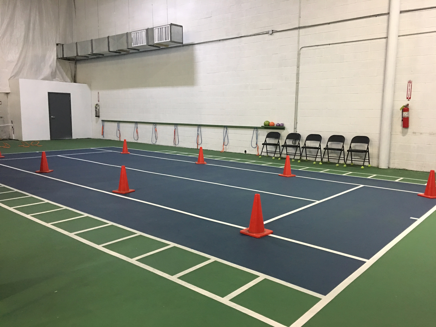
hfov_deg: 61.7
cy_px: 164
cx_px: 218
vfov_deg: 48.2
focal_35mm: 29
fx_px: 365
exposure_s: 1/15
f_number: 2.2
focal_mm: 4.15
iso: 100
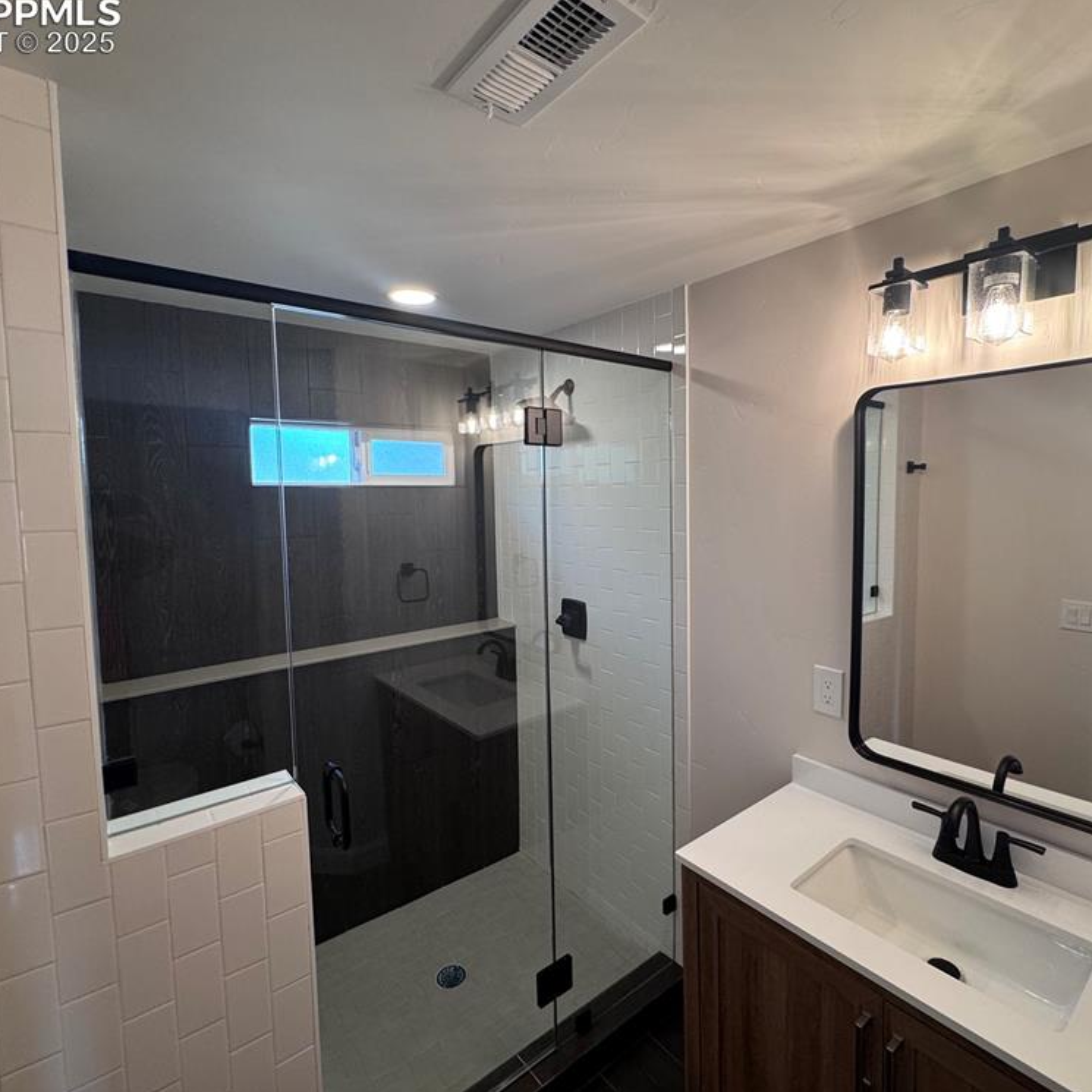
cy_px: 534
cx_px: 578
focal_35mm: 17
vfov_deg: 84.0
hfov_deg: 83.9
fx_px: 607
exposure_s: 1/120
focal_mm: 2.22
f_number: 2.2
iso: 160
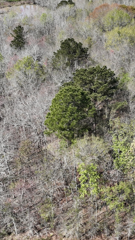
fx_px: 344
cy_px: 85
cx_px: 132
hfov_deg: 21.5
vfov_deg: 38.2
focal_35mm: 54
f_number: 2.8
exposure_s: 1/1600
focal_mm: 12.29
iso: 140
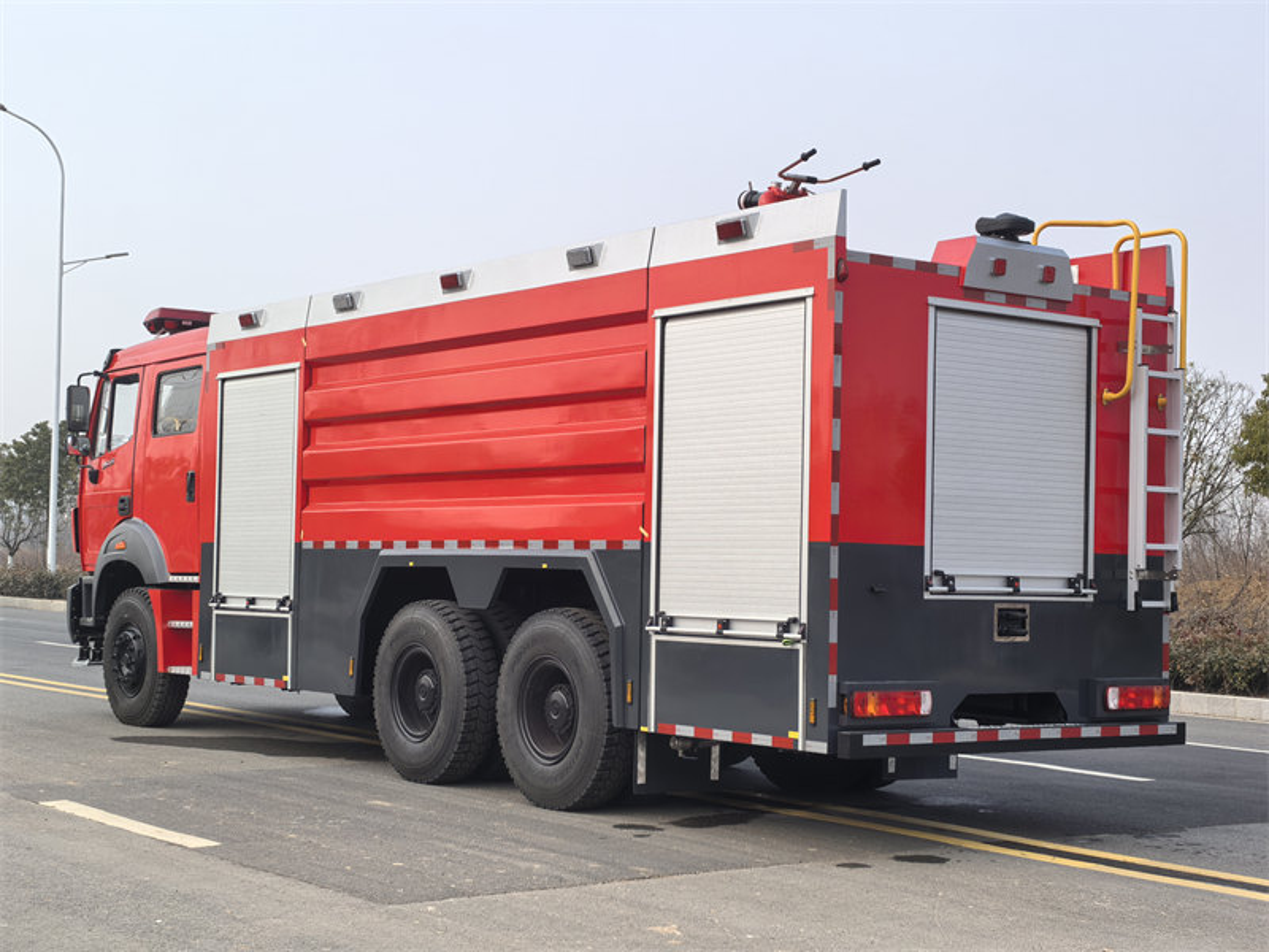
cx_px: 634
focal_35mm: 56
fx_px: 2053
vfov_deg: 26.1
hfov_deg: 34.3
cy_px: 476
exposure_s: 1/1227
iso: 50
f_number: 2
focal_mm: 5.75
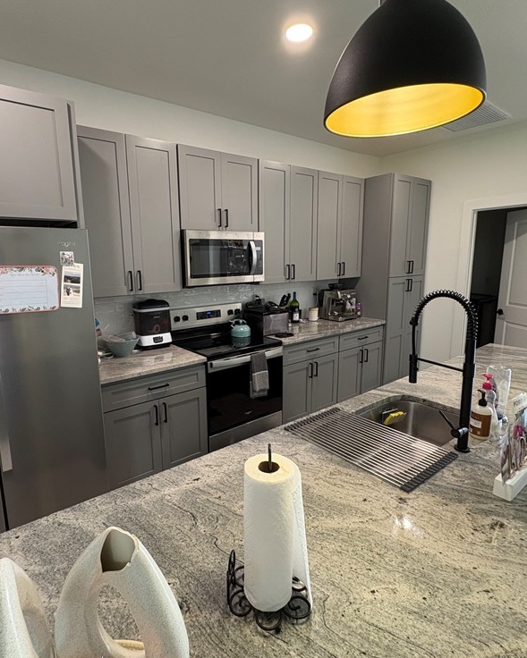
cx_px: 234
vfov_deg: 83.3
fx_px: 370
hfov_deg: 70.6
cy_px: 323
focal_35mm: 19
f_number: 2.2
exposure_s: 1/60
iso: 250
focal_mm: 2.22
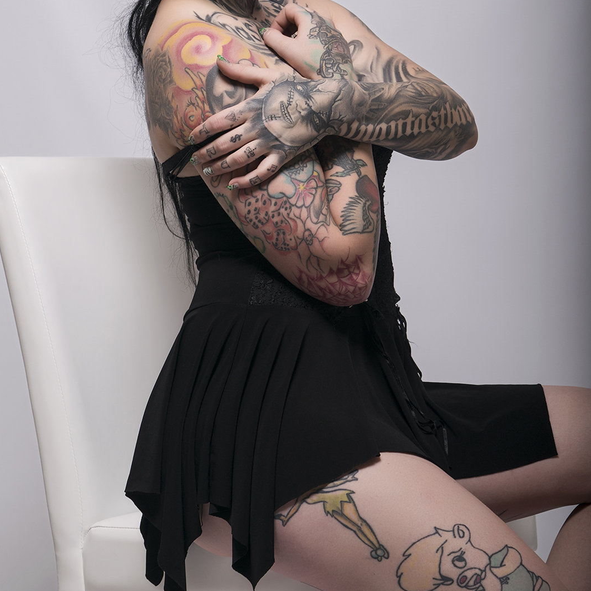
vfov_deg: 16.4
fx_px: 2041
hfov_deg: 16.5
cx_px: 295
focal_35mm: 106
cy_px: 175
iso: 100
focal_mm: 55
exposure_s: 1/200
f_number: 9
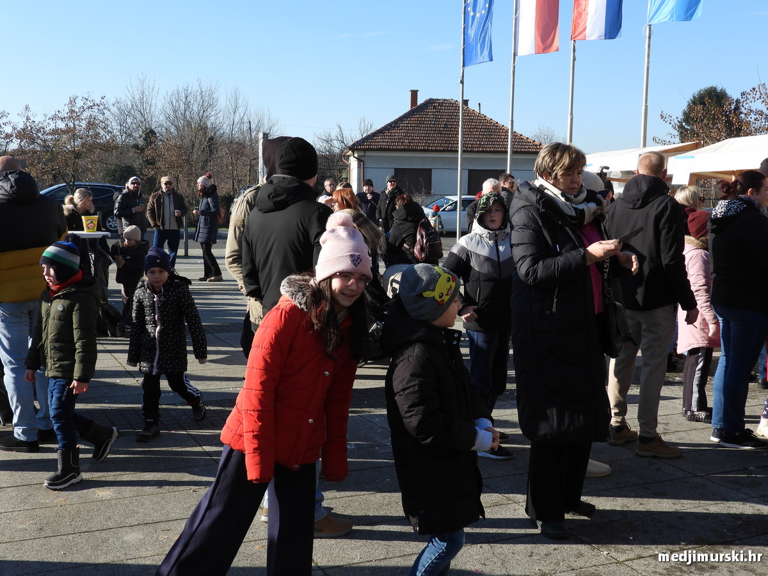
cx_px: 384
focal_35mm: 41
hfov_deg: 45.8
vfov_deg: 35.1
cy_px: 288
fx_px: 910
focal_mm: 7.4
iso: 100
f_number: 3.2
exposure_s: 1/800
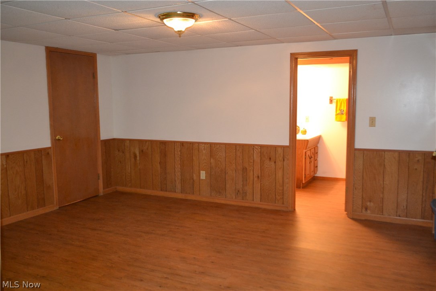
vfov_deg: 40.0
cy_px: 146
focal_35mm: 33
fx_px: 400
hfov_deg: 57.2
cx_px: 218
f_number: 3.8
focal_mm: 22
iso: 1800
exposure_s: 1/60
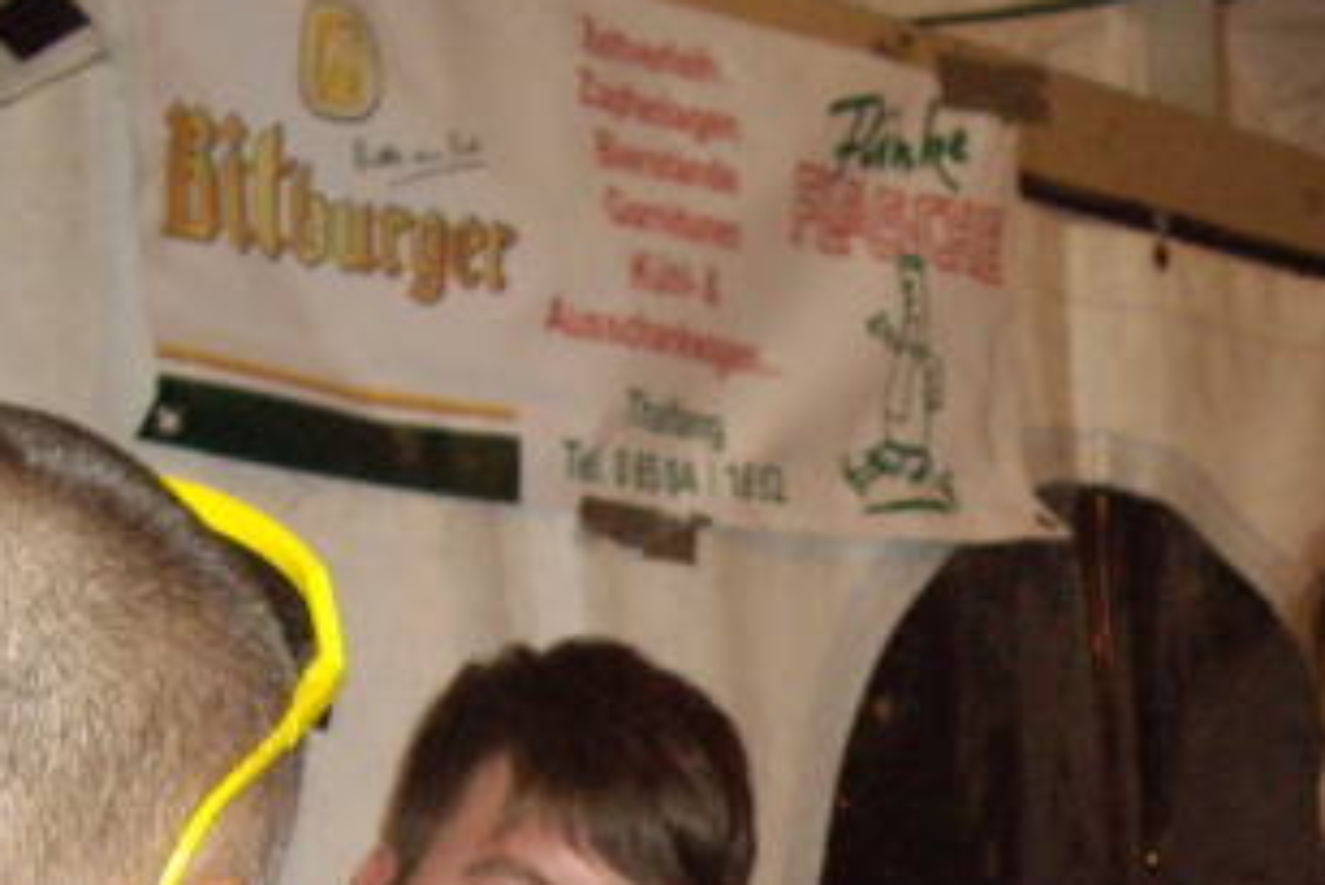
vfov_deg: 12.8
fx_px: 3793
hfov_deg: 19.5
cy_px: 1204
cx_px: 1126
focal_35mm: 103
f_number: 2.8
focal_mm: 7.9
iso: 400
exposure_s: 1/40
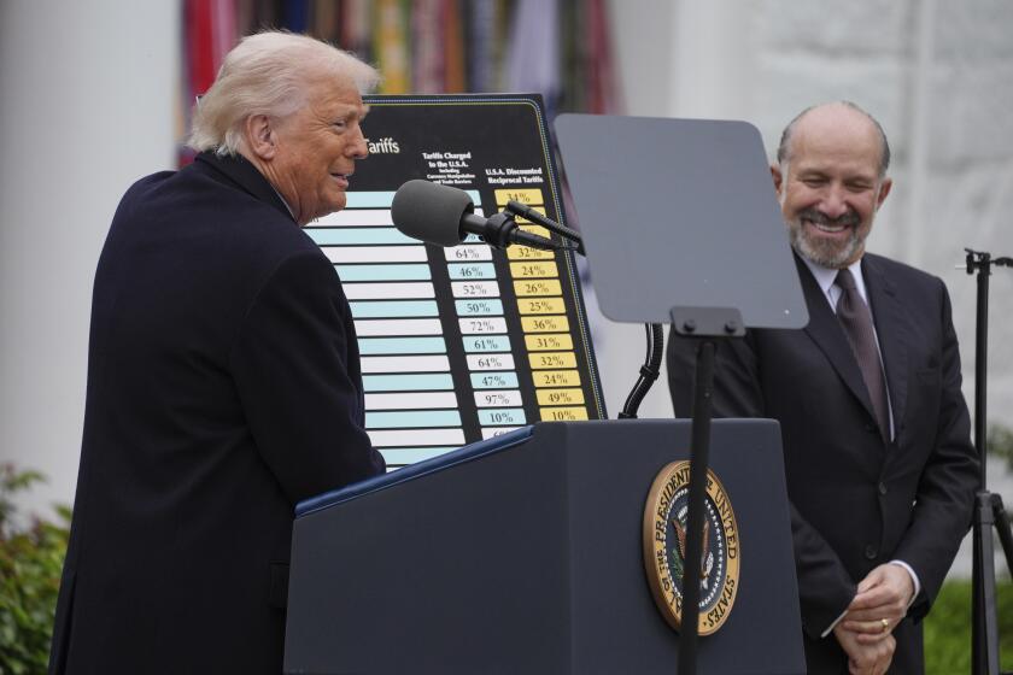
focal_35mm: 400
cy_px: 338
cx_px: 506
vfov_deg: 3.4
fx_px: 11255
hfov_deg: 5.2
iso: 1000
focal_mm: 400
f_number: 5.6
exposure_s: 1/800
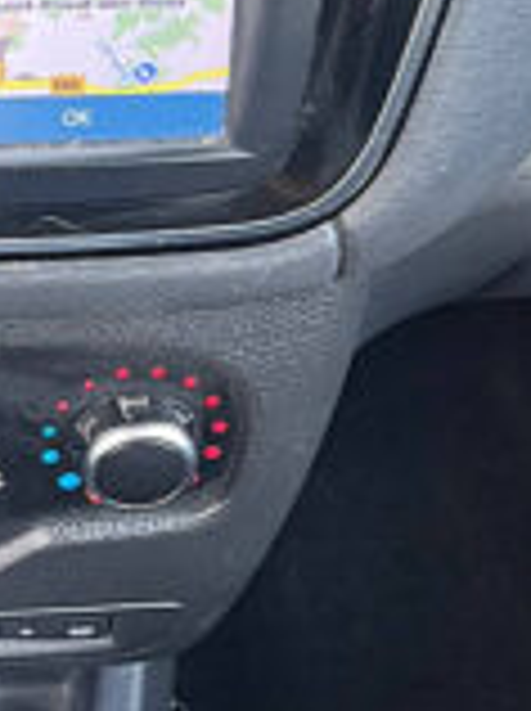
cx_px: -182
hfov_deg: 13.6
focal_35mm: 104
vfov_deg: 18.9
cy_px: 374
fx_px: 2133
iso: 160
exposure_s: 1/60
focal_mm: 5.1
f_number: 1.6
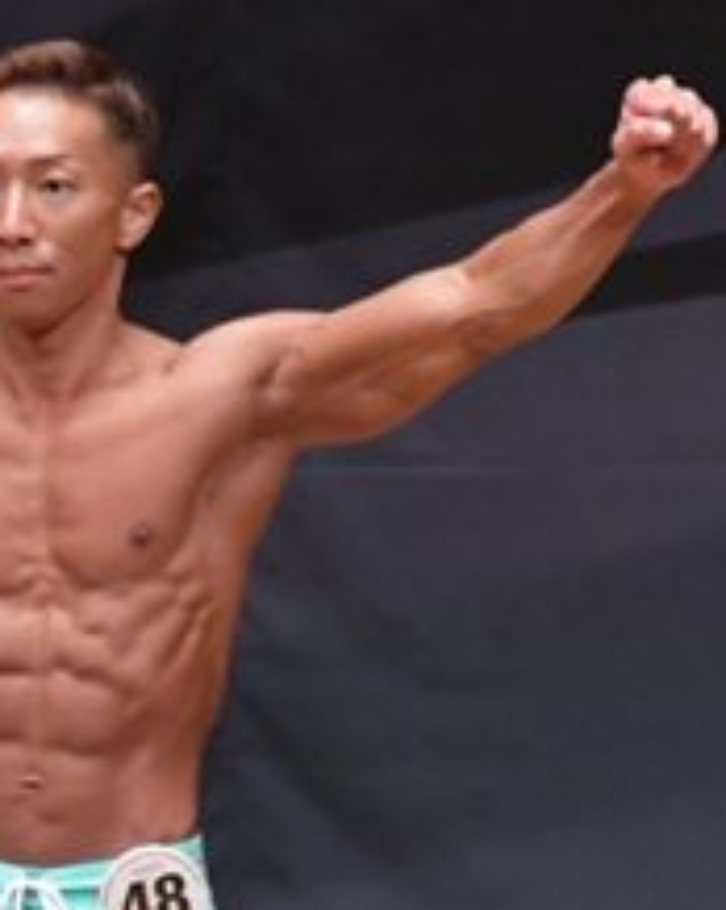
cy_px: 977
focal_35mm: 1000
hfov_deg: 1.5
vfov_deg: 1.9
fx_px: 26896
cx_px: -106
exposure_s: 1/400
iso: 6400
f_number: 5.6
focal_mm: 200
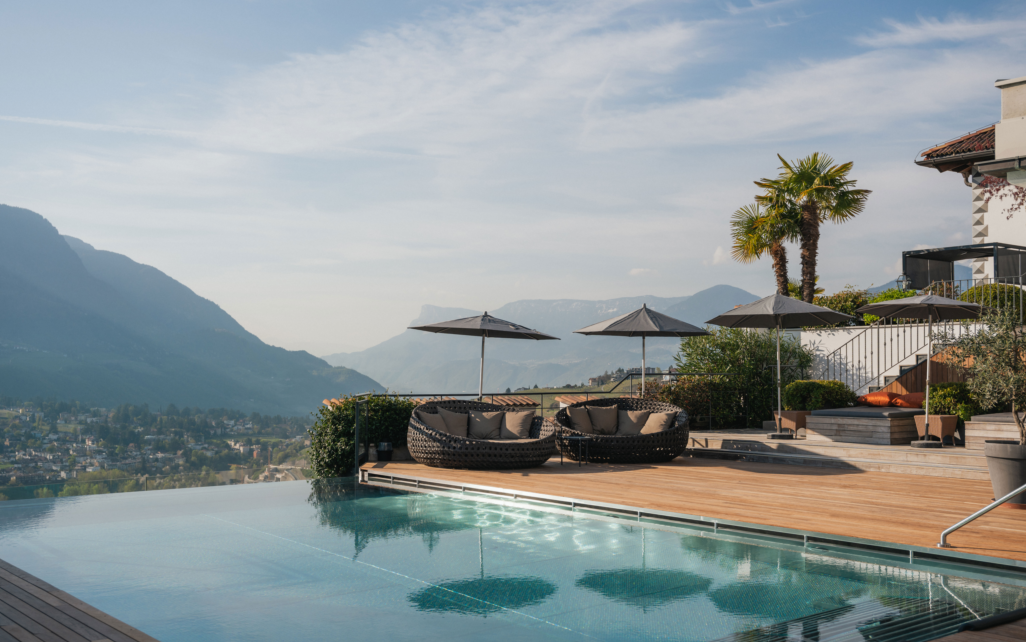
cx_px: 511
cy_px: 328
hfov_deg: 53.1
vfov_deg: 34.7
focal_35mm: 37
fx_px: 1027
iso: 100
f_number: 4
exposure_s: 1/1600
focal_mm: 35.7
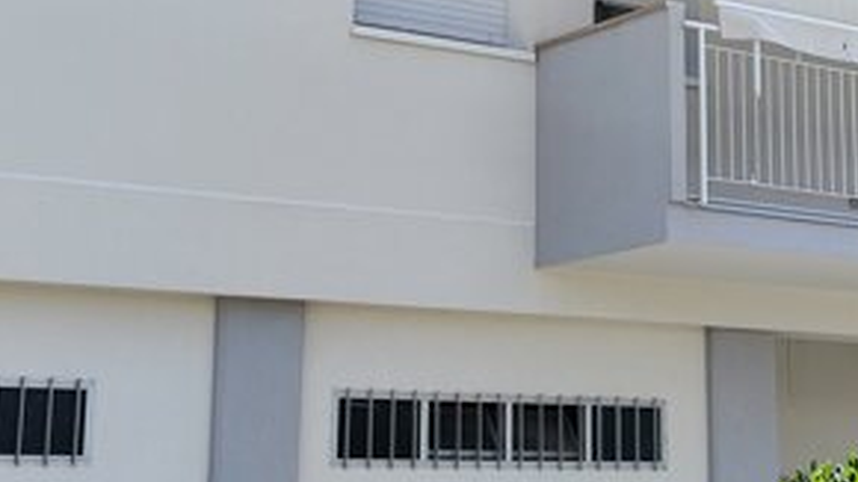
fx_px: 2047
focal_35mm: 90
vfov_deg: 13.2
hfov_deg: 23.1
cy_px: -47
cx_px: 762
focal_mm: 6.14
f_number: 1.65
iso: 50
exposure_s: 1/405
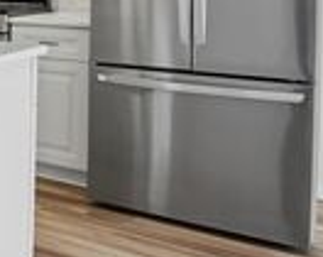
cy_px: -9
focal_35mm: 57
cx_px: -113
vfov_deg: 25.1
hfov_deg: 27.0
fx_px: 544
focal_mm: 16
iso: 500
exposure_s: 1/160
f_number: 10
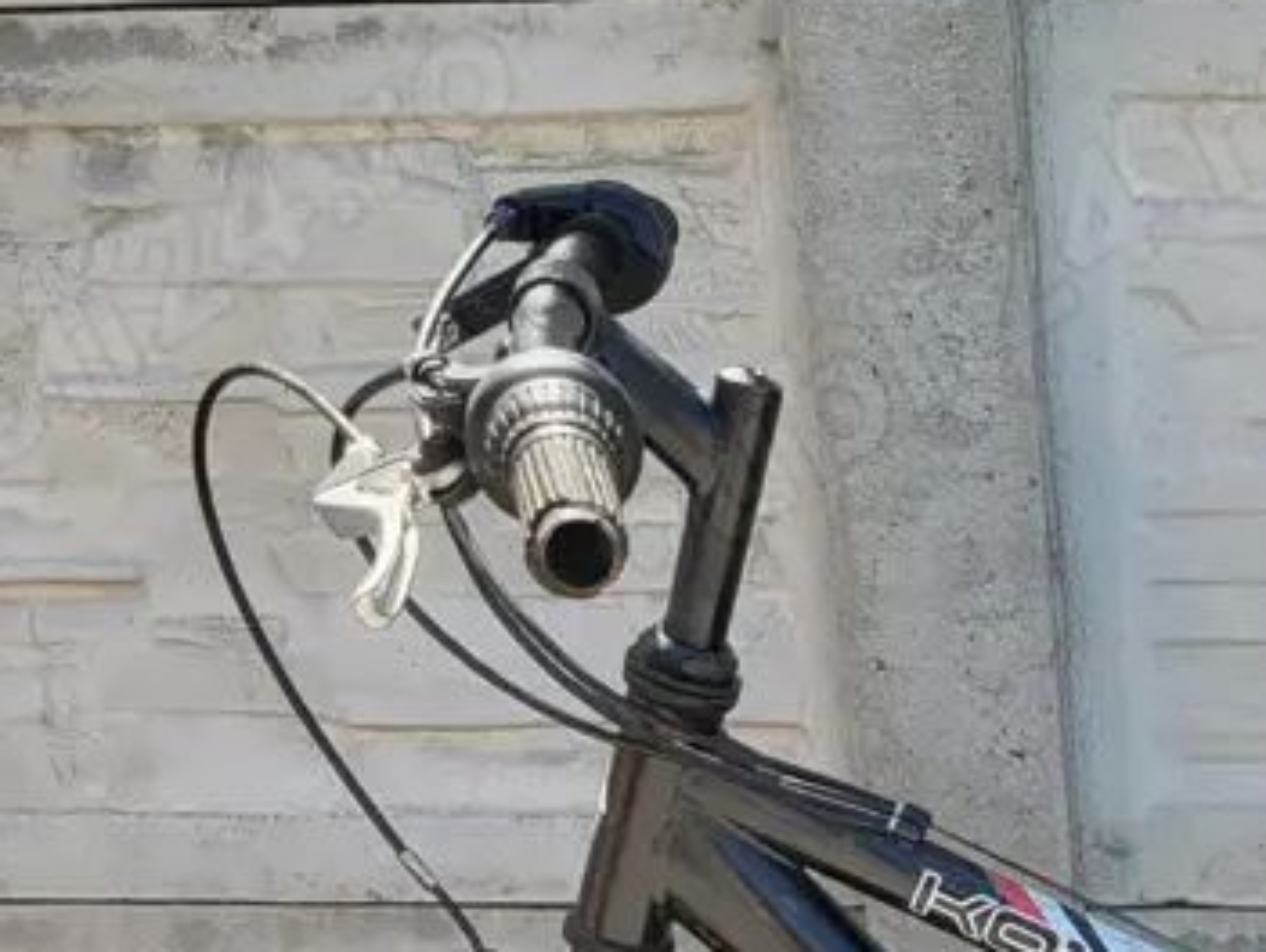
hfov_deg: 24.5
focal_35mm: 74
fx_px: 2709
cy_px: 1302
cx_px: 1389
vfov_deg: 18.3
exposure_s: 1/426
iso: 40
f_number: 1.8
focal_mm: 5.4
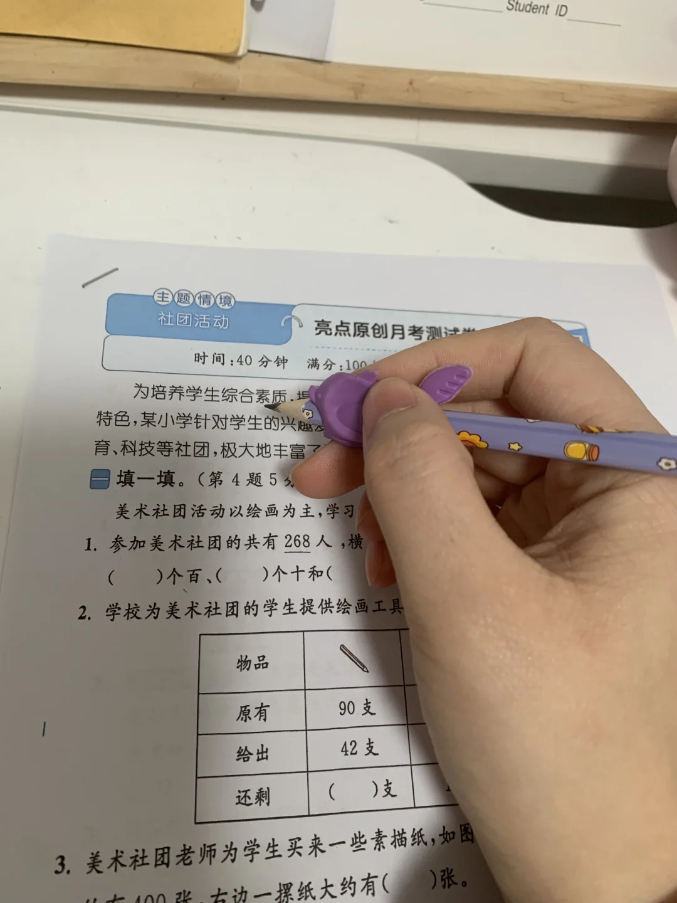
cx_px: 338
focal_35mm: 26
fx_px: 678
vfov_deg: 67.3
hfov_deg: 53.1
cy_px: 452
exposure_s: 1/60
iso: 125
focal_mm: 4.25
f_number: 1.8
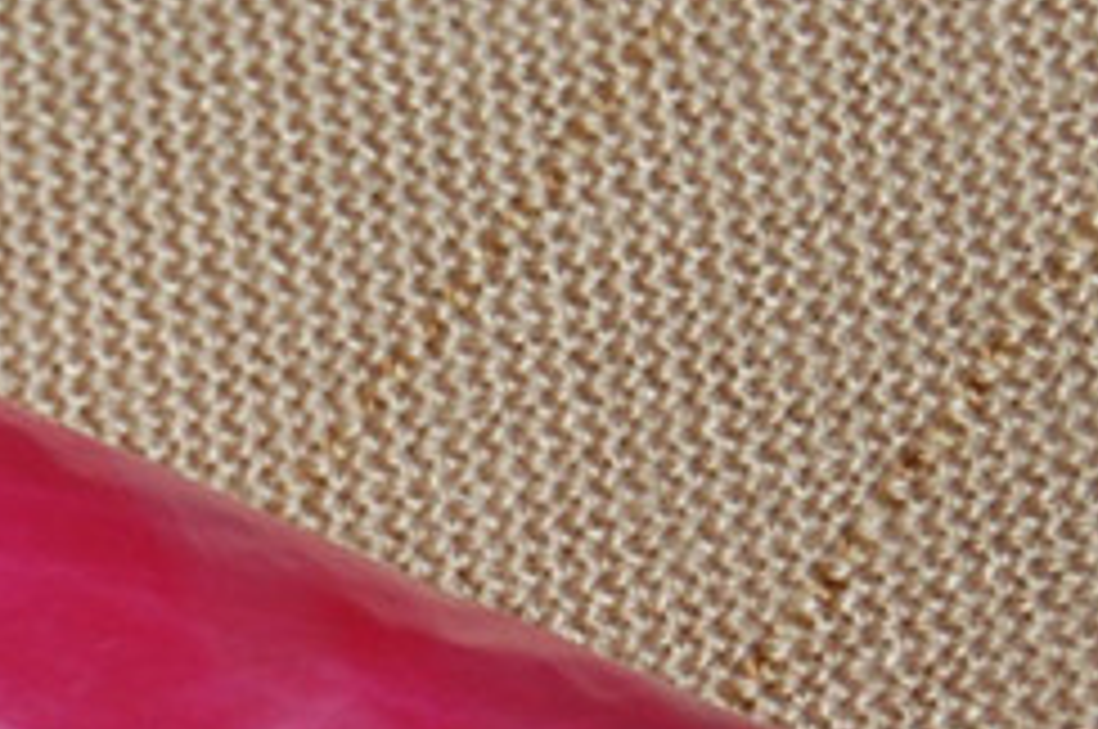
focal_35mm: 203
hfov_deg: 10.1
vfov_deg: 6.7
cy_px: 824
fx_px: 6190
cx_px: 144
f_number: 5.6
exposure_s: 1/60
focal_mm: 55
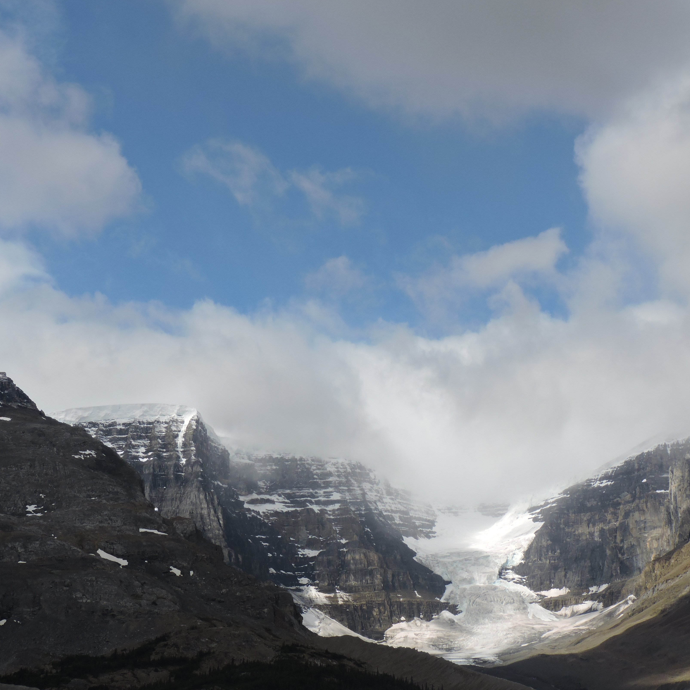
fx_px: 1579
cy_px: 364
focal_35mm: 70
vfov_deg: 24.7
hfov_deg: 24.7
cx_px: 341
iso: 100
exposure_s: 1/1250
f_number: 4.1
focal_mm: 9.8
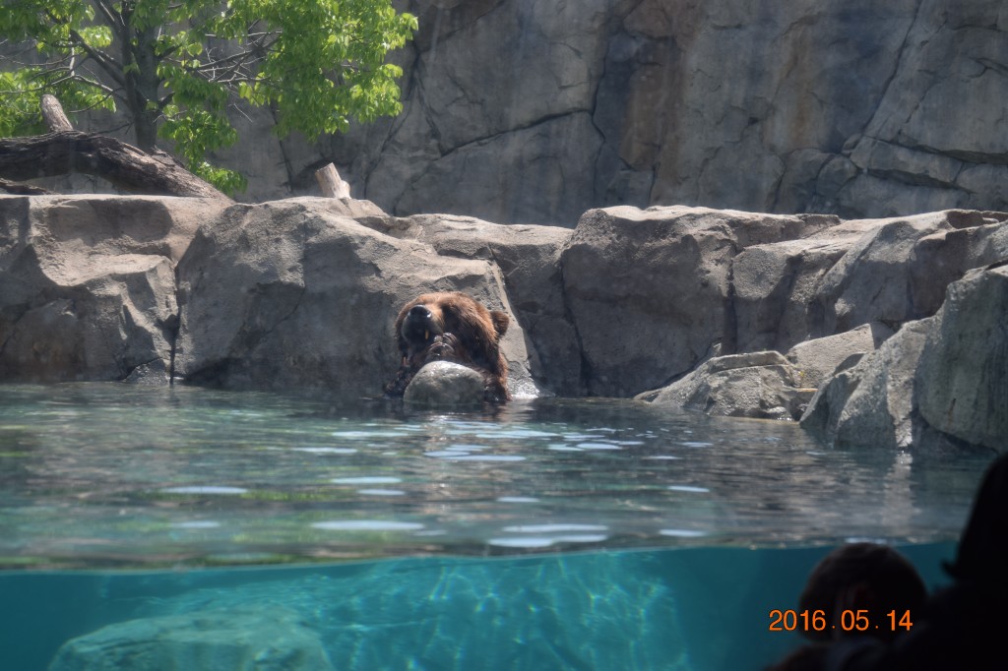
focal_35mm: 120
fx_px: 3359
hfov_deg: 17.1
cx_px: 504
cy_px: 336
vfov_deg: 11.4
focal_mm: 80
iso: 200
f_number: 6.3
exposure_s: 1/640
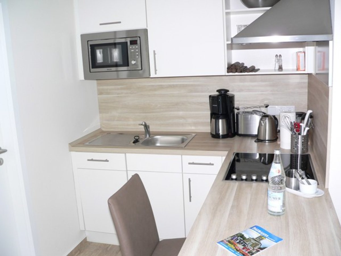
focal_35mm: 36
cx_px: 170
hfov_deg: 51.4
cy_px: 128
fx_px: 355
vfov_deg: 39.7
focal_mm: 6
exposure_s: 1/60
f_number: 2.8
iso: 100
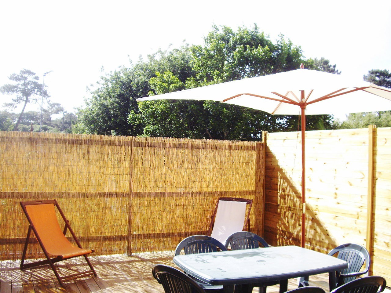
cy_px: 146
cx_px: 196
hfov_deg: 49.0
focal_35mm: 38
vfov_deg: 37.7
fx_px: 429
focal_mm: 7.9
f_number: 8
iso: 64
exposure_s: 1/160
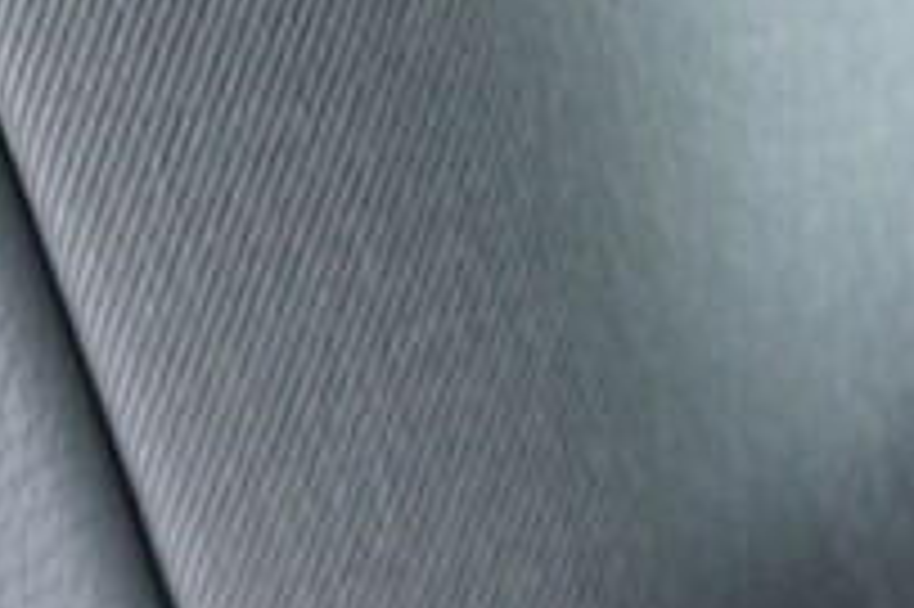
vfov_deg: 5.1
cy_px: 1639
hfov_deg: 7.3
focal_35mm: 256
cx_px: 2584
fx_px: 6494
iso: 500
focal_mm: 24
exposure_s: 1/40
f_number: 2.8
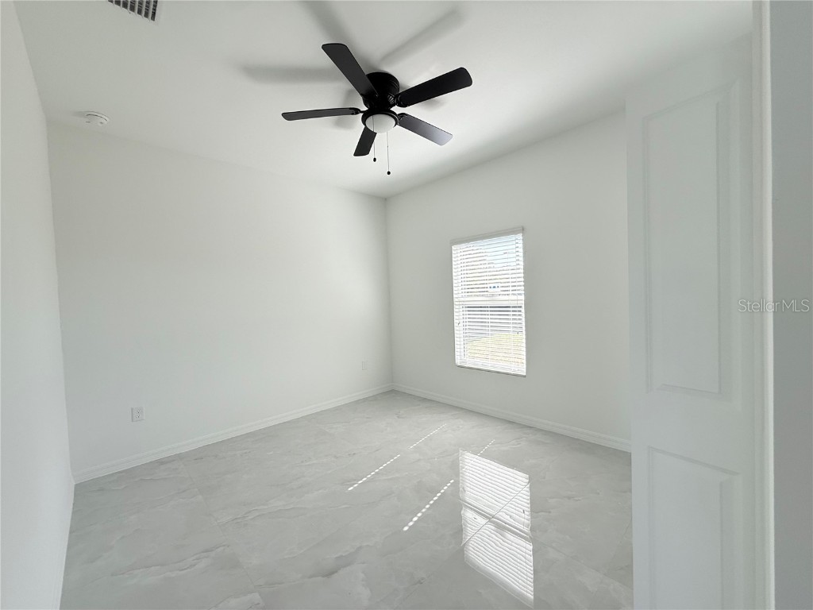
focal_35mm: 14
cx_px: 406
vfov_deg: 85.7
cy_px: 305
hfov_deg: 102.1
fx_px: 329
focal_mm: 2.22
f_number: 2.2
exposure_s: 1/144
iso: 64
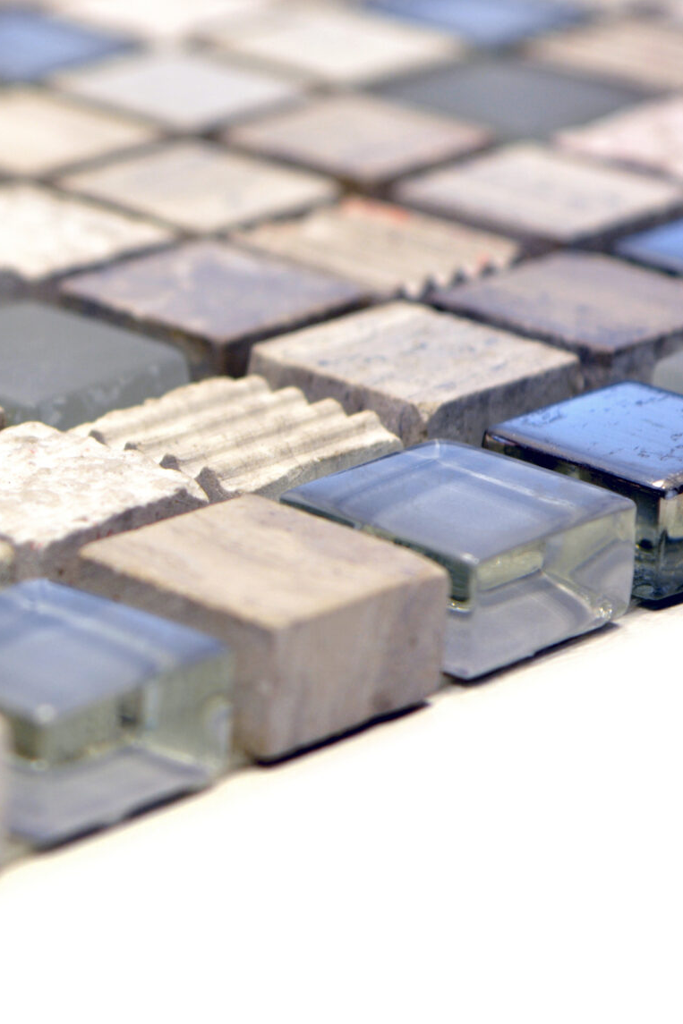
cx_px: -378
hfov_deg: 8.3
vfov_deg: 12.8
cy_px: 505
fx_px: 4583
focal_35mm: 161
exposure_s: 1/13
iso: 160
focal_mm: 48
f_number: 5.3
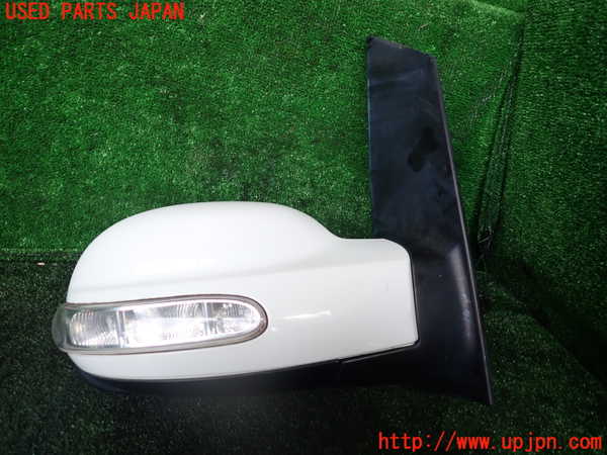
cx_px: 304
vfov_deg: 54.9
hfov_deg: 69.4
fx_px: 438
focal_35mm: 25
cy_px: 228
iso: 100
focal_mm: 4.5
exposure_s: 1/60
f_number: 2
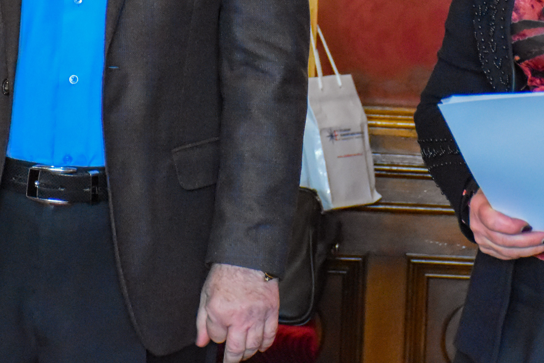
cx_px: 368
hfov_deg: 8.2
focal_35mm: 251
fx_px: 3793
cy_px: -112
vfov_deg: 5.4
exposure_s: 1/60
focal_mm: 62
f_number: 5
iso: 5000
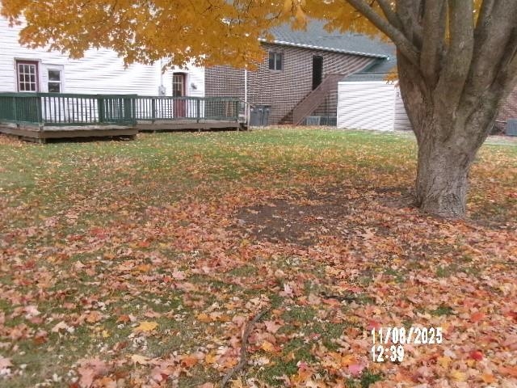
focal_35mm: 36
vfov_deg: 39.7
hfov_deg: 51.4
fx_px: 538
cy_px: 194
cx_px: 258
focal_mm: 6.4
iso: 100
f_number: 4.5
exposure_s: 1/38
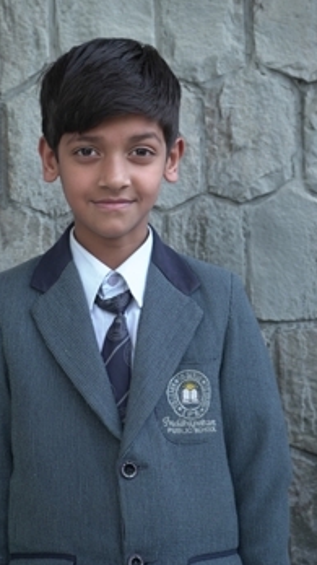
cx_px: 108
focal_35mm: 92
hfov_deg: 13.1
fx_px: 1376
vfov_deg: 23.2
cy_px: 264
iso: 400
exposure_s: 1/125
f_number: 6.3
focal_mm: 68
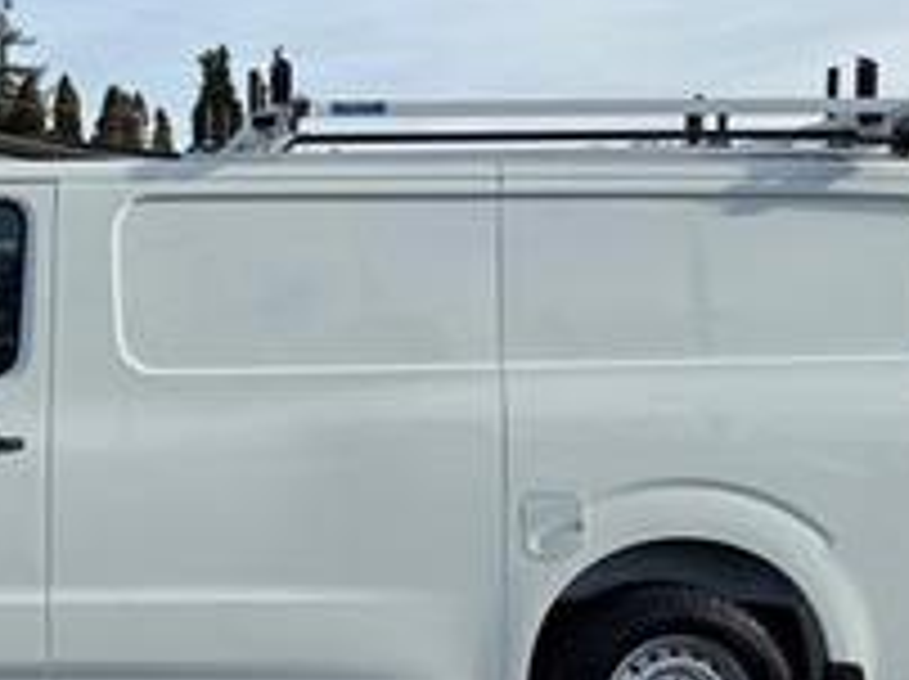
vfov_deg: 24.3
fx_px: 1574
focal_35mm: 60
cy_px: 392
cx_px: 90
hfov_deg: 30.8
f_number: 1.78
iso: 80
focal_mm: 6.76
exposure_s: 1/4673
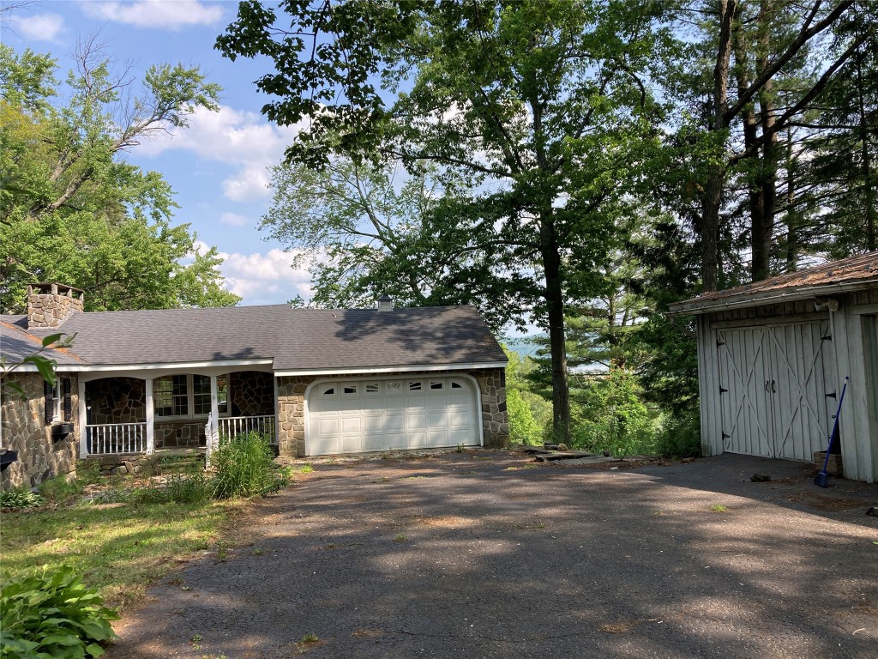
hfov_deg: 63.4
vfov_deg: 49.7
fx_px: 710
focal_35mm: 28
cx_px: 439
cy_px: 330
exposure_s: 1/800
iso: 20
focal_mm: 3.99
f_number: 1.8
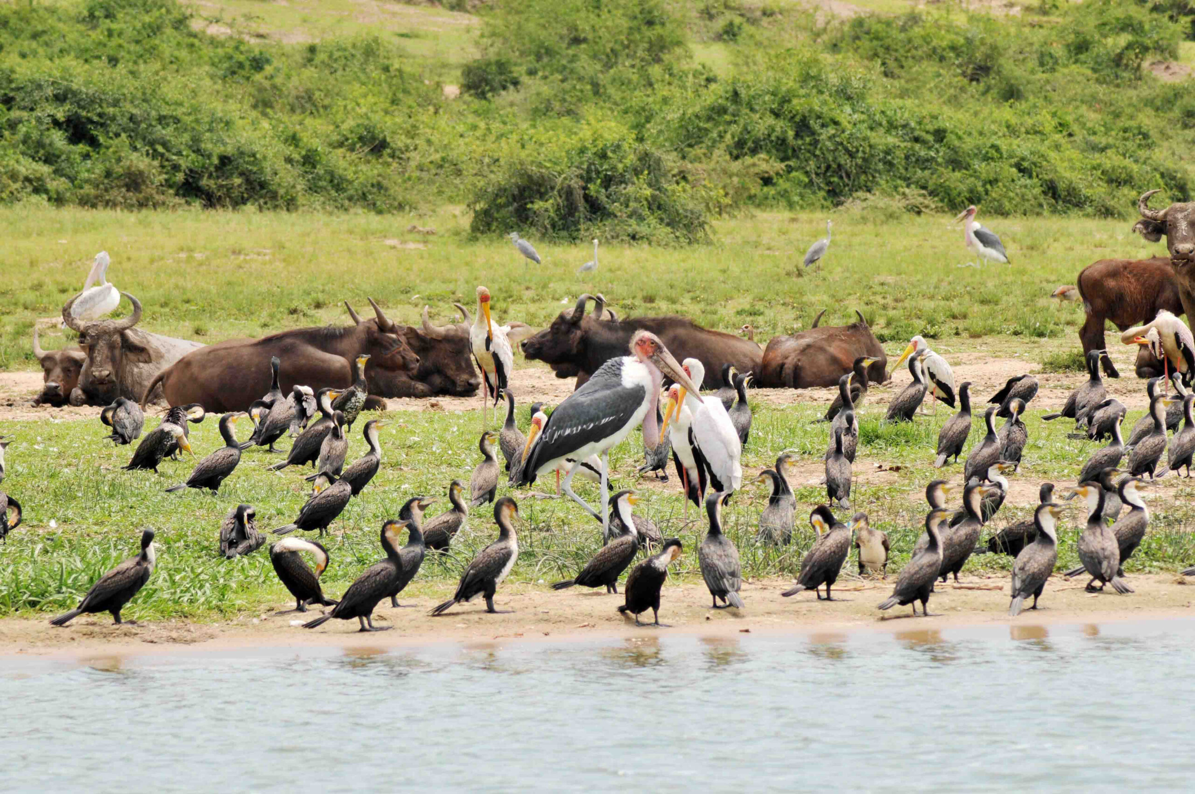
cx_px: 598
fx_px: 9448
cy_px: 397
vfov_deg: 4.8
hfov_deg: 7.2
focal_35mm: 285
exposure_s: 1/320
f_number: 9
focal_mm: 190
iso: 200
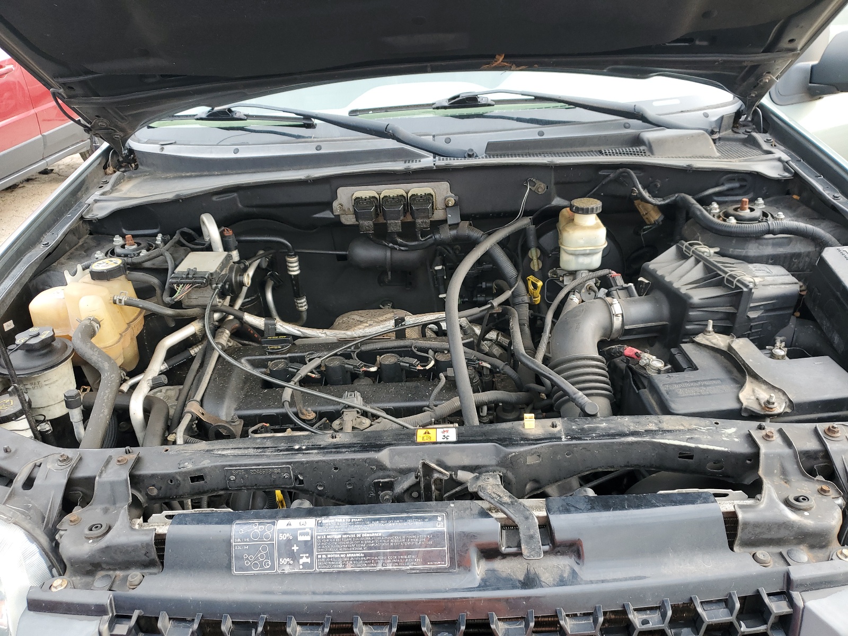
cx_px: 424
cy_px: 318
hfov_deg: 67.3
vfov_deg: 53.1
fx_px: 637
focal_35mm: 26
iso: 50
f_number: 1.5
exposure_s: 1/156
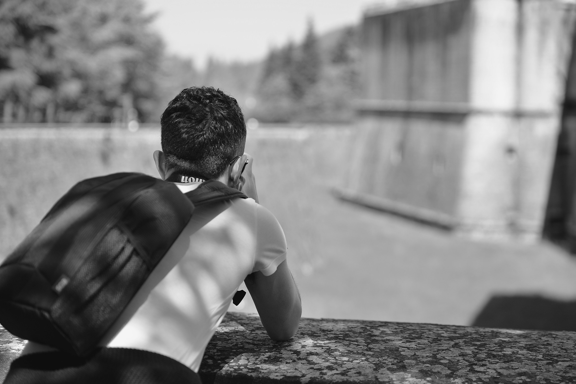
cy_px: 192
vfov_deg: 19.5
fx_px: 1120
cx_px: 288
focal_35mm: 70
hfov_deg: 28.8
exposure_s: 1/1000
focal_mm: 70
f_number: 3.2
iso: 160
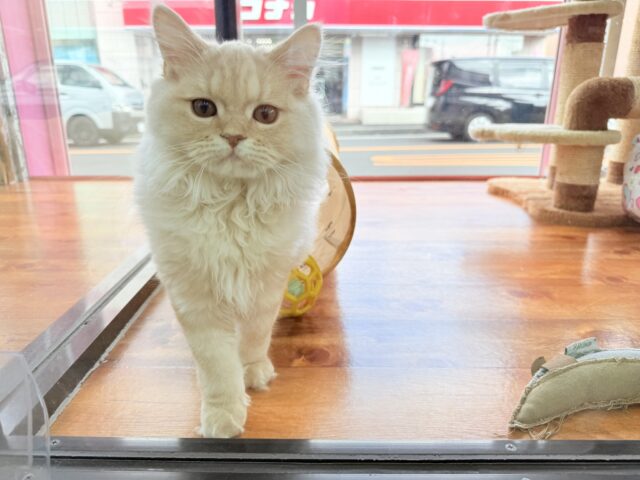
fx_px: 444
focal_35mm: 24
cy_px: 240
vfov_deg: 56.8
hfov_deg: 71.6
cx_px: 320
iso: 80
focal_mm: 6.76
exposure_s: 1/473
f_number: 1.78
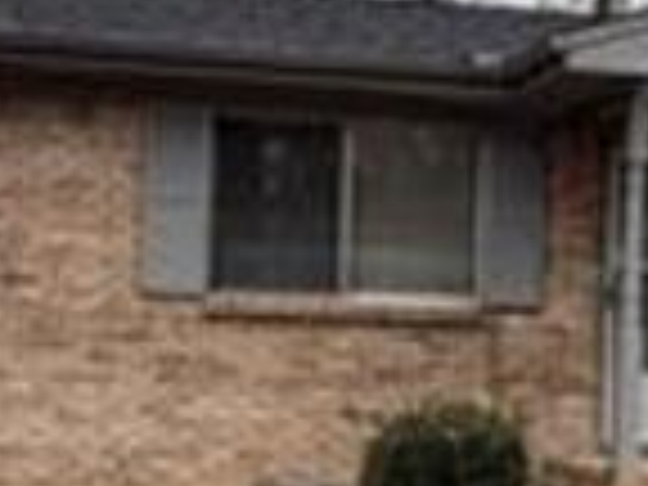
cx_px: 454
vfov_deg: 18.8
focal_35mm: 78
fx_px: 1460
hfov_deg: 24.8
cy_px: 362
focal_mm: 2.22
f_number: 2.2
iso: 50
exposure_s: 1/502
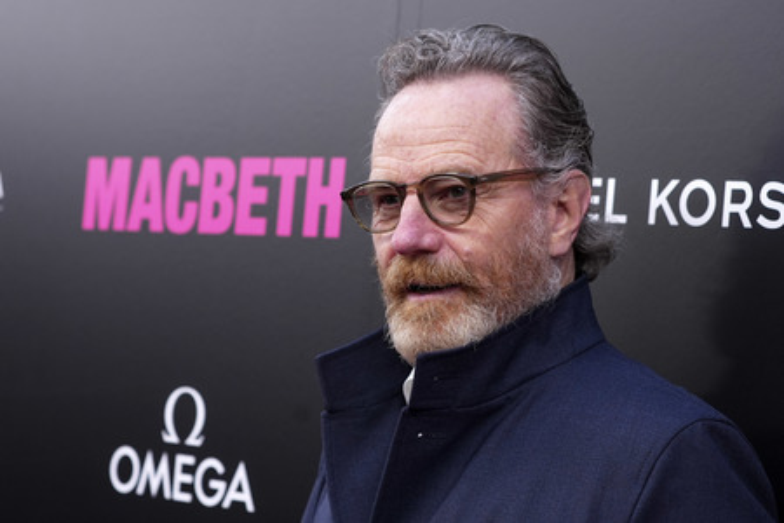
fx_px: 2178
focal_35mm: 100
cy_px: 262
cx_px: 392
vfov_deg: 13.7
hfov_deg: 20.4
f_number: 5.6
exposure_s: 1/400
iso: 2500
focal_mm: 100
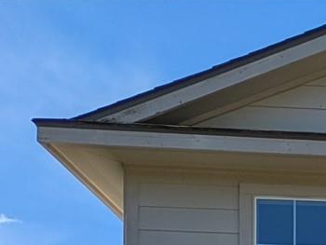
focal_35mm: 146
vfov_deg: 8.6
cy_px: 713
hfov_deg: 11.2
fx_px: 1376
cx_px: 789
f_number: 1.89
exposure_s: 1/1919
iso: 48
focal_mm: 5.43
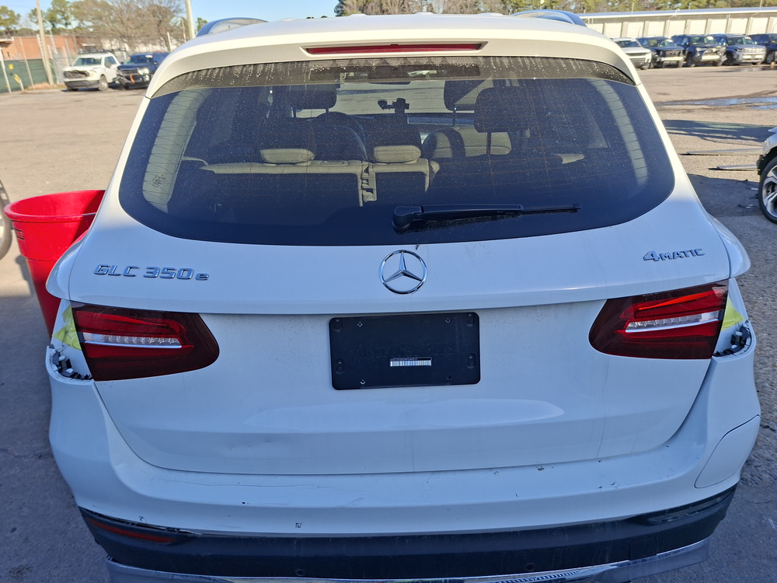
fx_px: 516
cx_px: 388
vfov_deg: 58.9
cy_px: 292
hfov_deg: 73.9
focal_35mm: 23
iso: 50
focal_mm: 5.54
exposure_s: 1/1080
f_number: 1.8
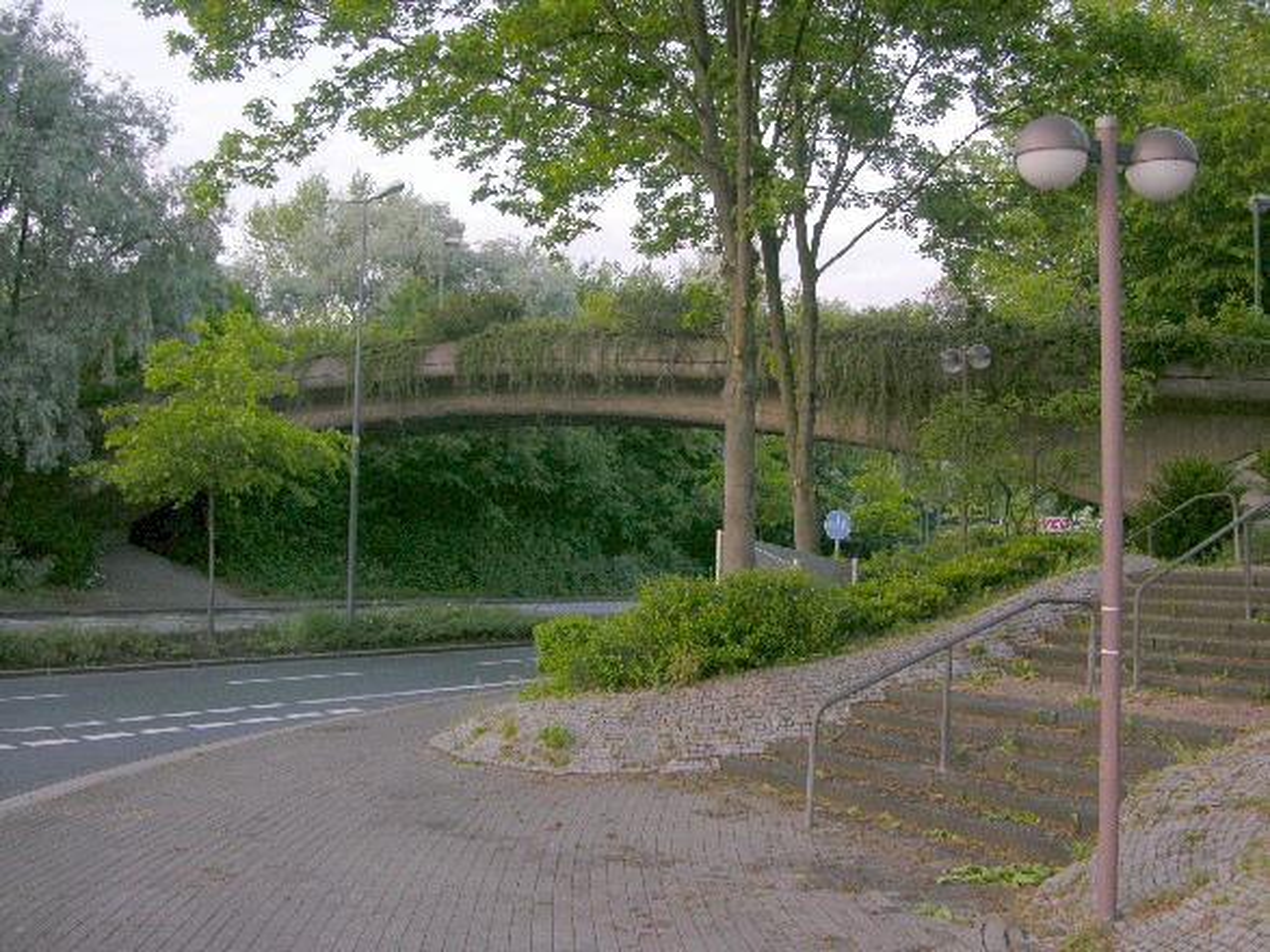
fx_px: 1284
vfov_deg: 40.7
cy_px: 476
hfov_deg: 52.6
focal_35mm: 35
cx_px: 635
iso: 51
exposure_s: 1/24.2
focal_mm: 8.9
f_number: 3.2
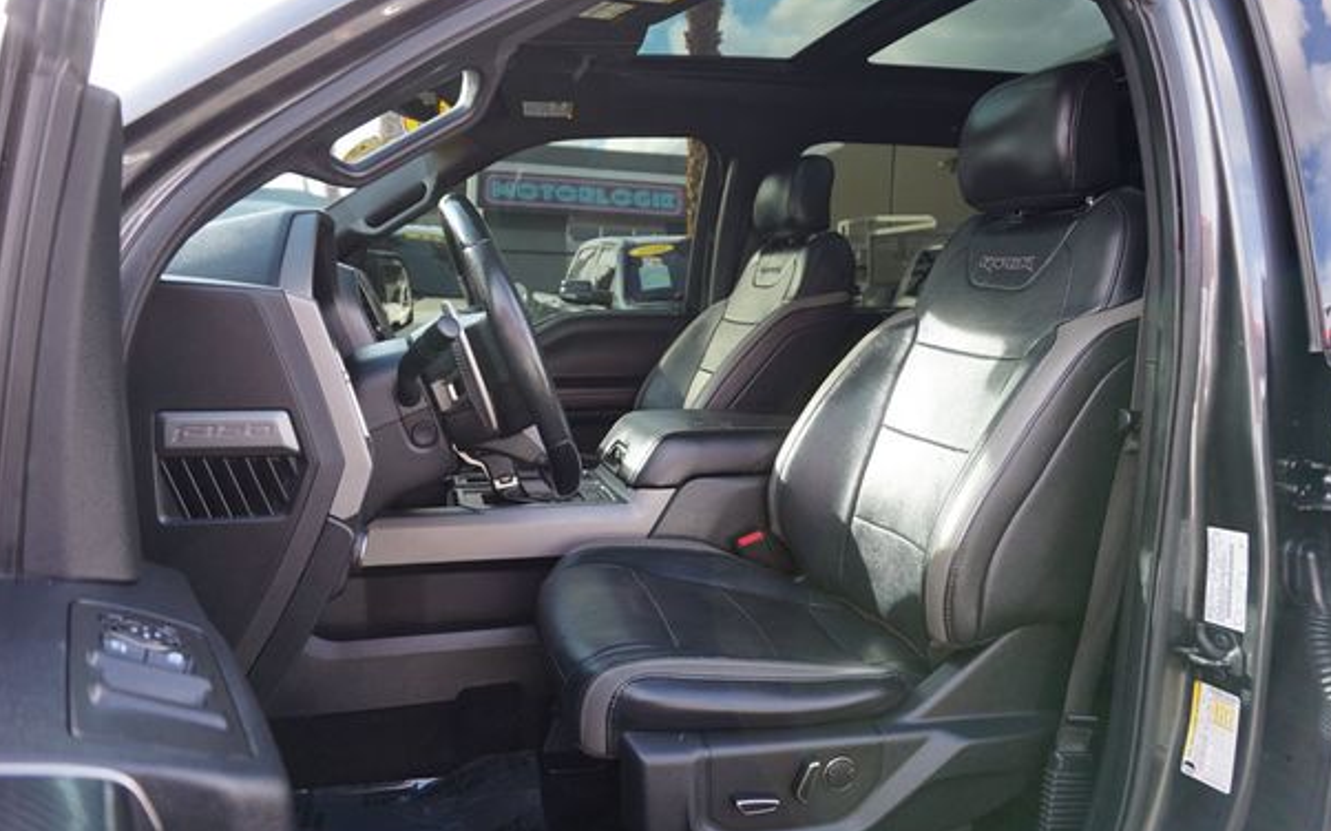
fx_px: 943
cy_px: 402
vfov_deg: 47.6
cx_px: 650
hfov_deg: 70.4
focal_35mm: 26
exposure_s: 1/60
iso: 100
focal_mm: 16
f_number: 4
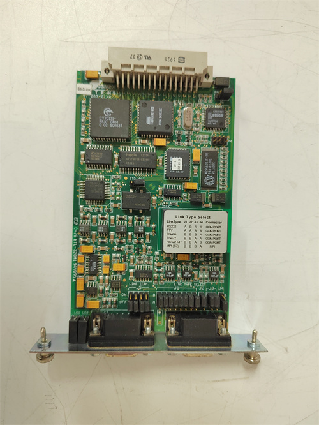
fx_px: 282
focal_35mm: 23
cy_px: 212
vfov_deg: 73.9
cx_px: 160
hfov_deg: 58.9
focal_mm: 5.52
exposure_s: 1/60
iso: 1781
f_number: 1.9
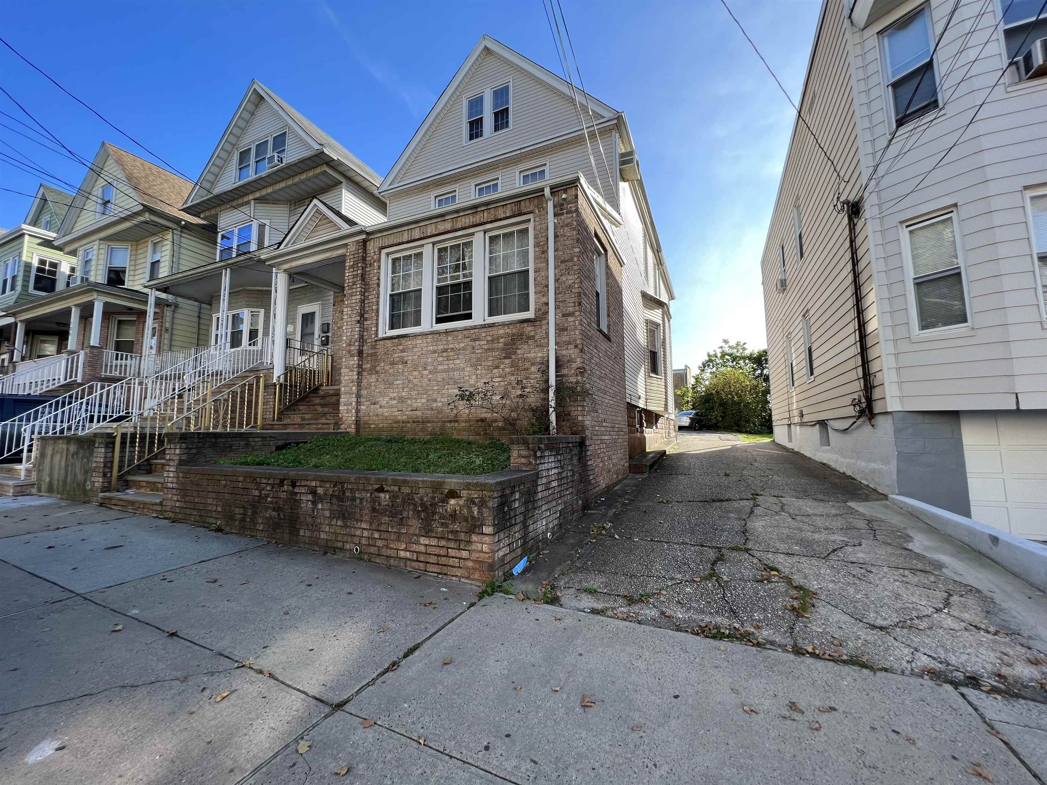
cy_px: 392
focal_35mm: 13
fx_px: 393
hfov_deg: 106.2
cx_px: 524
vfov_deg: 89.9
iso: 32
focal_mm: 1.57
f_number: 1.8
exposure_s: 1/389
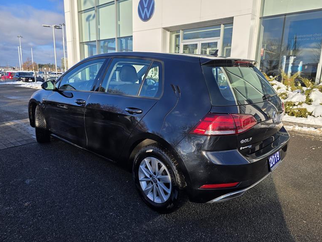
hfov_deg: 71.6
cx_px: 165
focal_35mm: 24
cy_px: 119
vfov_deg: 56.8
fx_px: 223
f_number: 1.7
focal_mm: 6.3
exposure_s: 1/5608
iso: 80
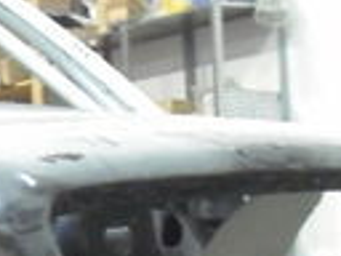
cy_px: 467
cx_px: -43
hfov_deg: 10.5
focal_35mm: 185
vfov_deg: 7.8
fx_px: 1822
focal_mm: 6.2
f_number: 2.7
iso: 800
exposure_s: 1/13
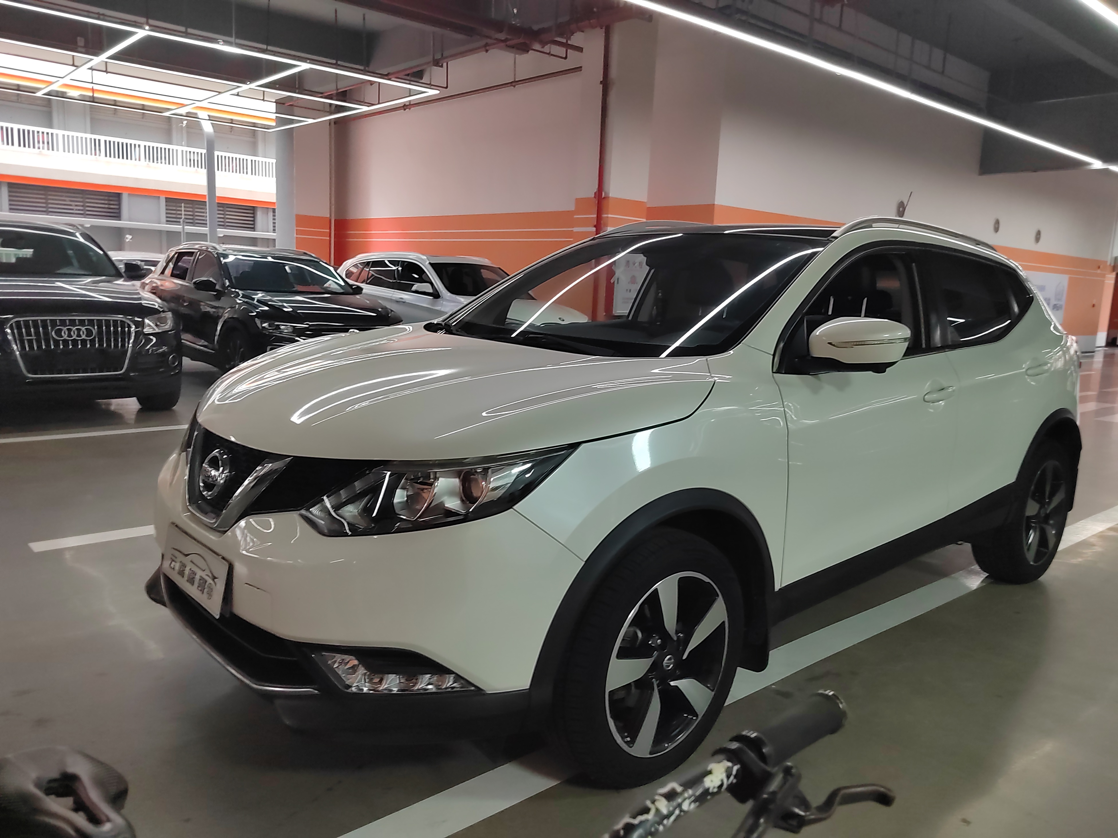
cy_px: 419
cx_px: 559
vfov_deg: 58.9
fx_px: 743
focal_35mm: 23
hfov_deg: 73.9
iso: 547
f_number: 1.9
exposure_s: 1/33.3
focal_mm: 5.52
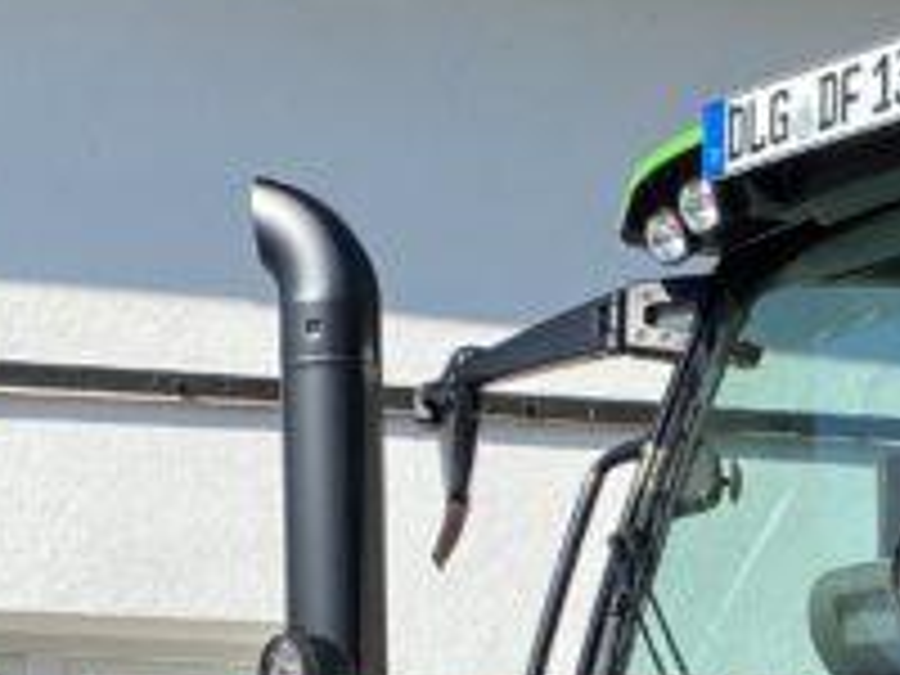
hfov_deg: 14.7
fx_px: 3458
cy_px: 1022
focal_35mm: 133
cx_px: 801
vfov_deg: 10.7
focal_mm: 4.25
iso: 32
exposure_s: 1/2890
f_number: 1.8
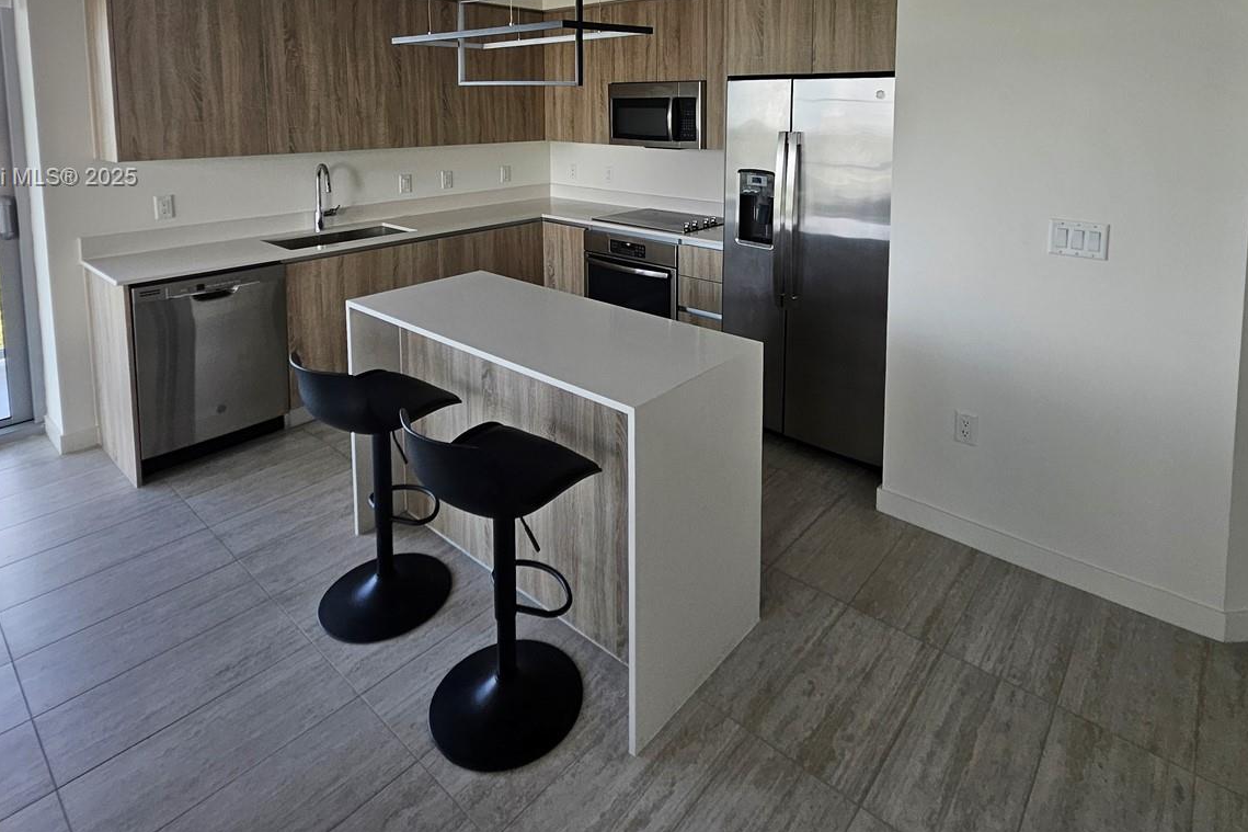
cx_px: 663
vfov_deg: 59.9
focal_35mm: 19
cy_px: 179
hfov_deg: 86.8
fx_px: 659
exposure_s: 1/77.4
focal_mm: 1.74
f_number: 2.2
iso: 64
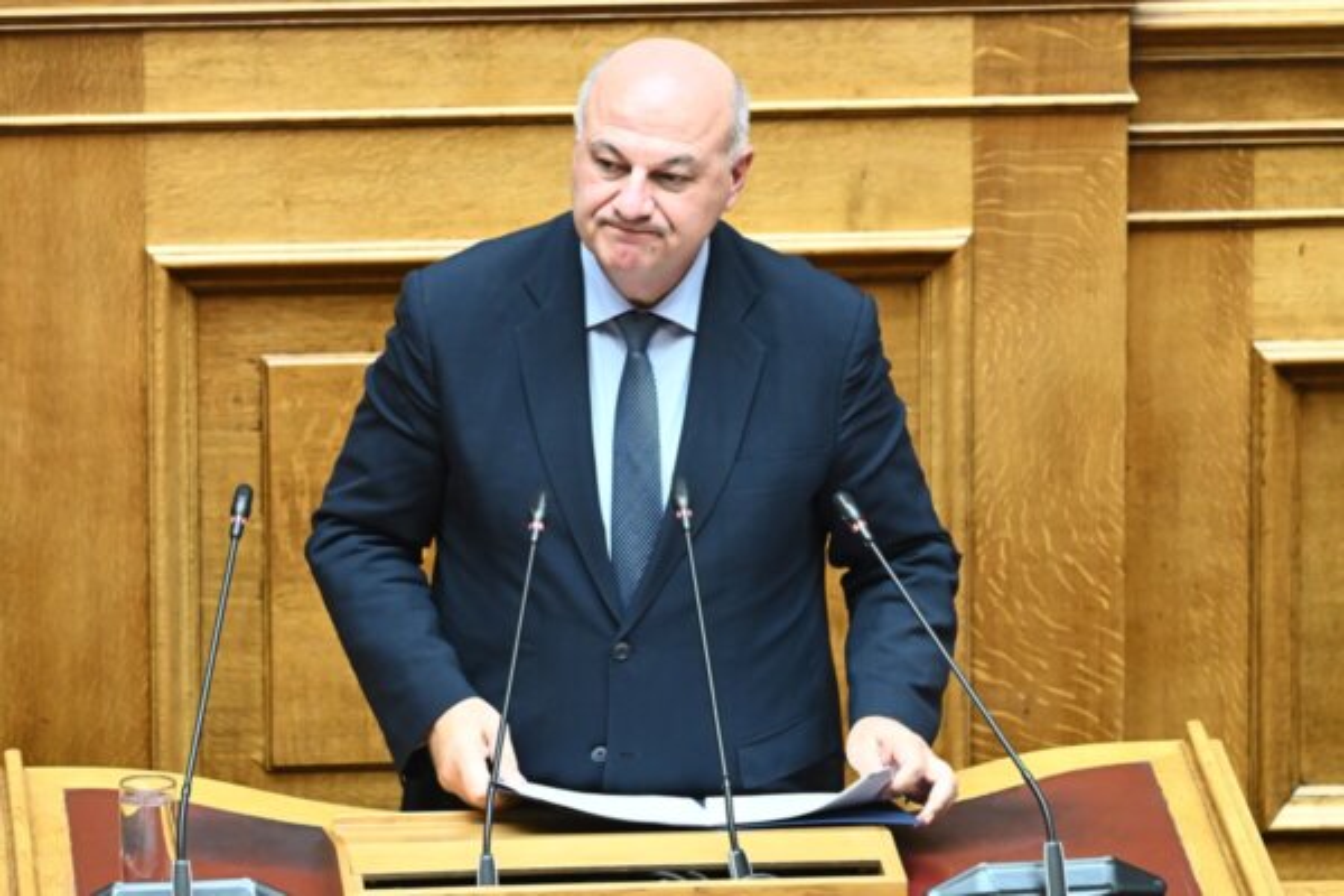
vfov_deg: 3.5
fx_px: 14559
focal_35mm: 390
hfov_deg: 5.3
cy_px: 448
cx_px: 672
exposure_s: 1/200
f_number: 6
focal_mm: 390
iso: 6400
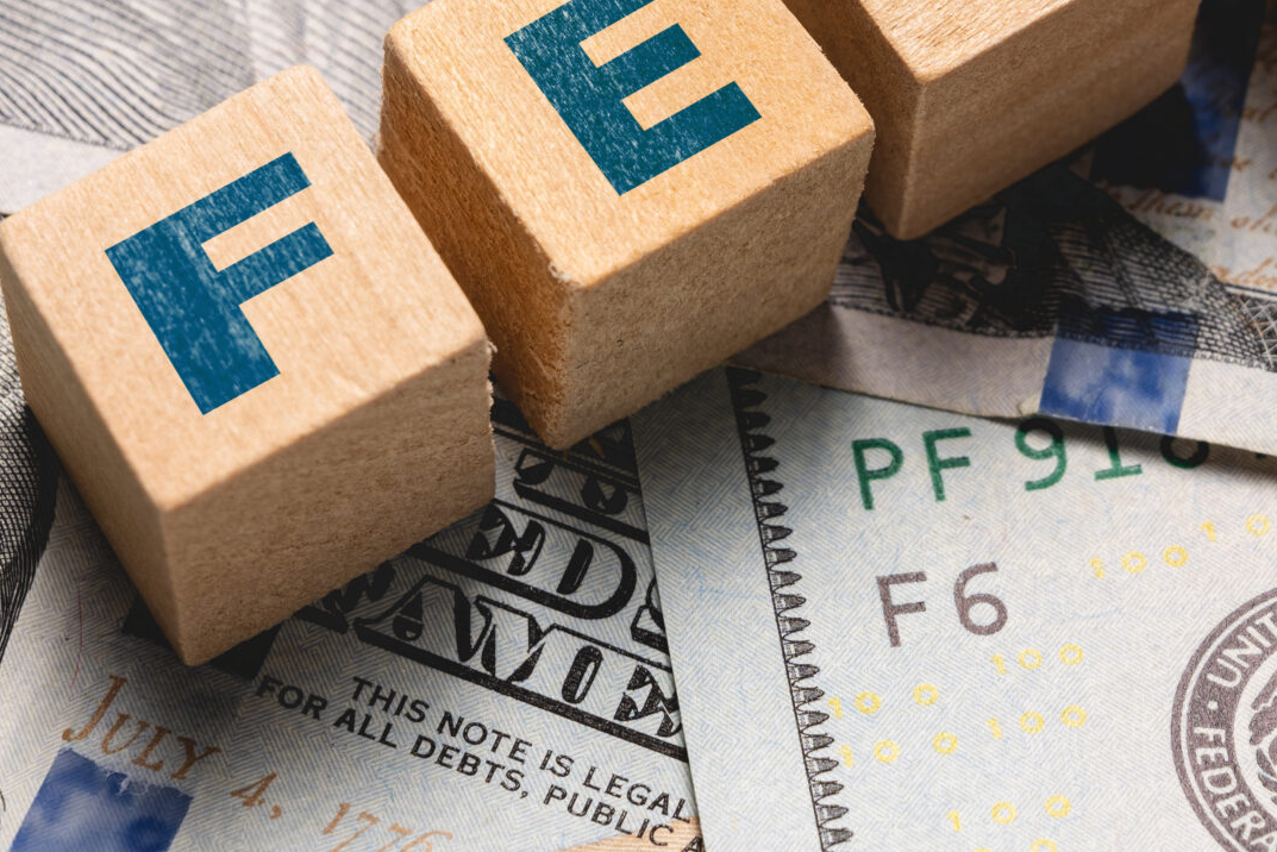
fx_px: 5925
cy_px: 7
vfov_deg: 8.2
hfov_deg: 12.3
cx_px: 851
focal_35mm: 167
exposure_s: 1/200
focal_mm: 70
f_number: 11
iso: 100
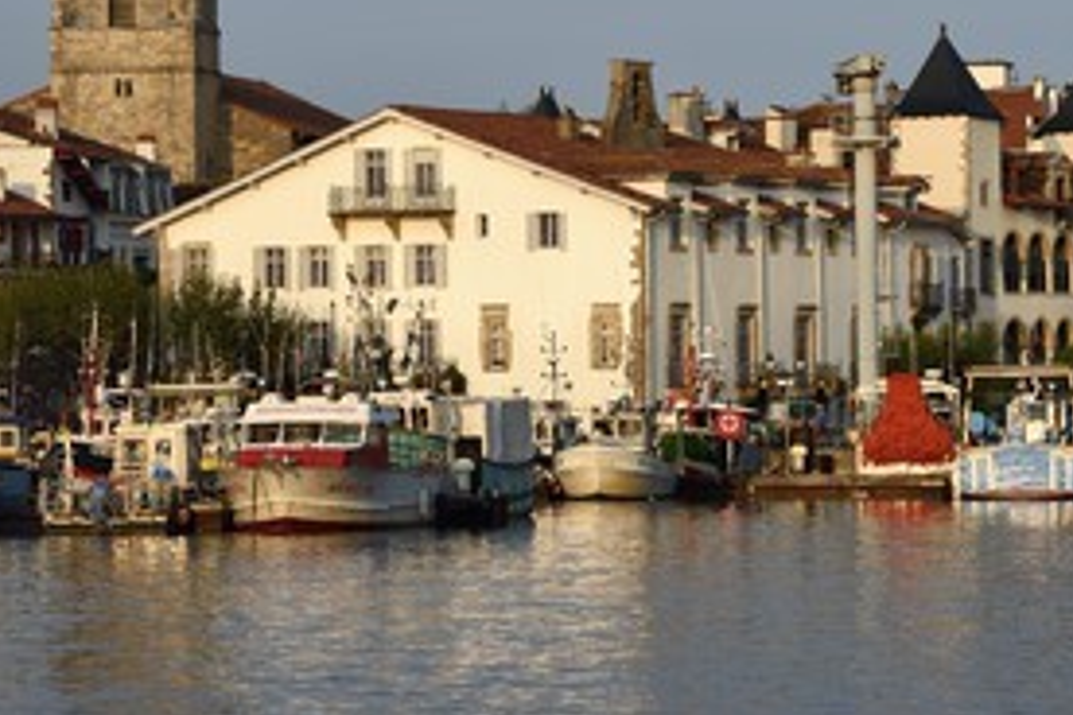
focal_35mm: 266
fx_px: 7928
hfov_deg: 7.7
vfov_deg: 5.2
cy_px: 187
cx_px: 614
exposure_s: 1/250
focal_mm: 175
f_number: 11
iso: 200
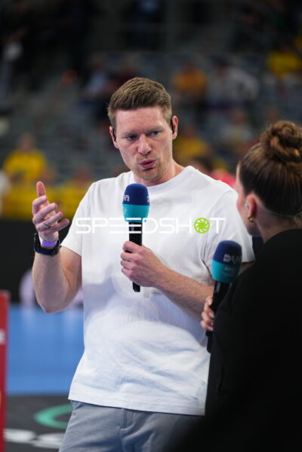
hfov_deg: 8.6
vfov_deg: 12.8
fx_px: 2013
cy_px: 226
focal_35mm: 160
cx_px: 151
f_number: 2.8
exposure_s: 1/250
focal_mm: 160
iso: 250
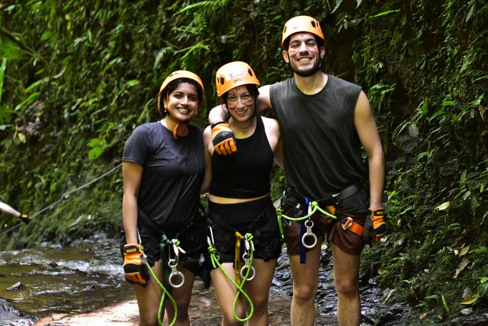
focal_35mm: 75
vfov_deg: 18.2
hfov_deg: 27.0
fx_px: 1018
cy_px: 163
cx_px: 244
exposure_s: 1/400
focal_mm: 50
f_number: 2
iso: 1600
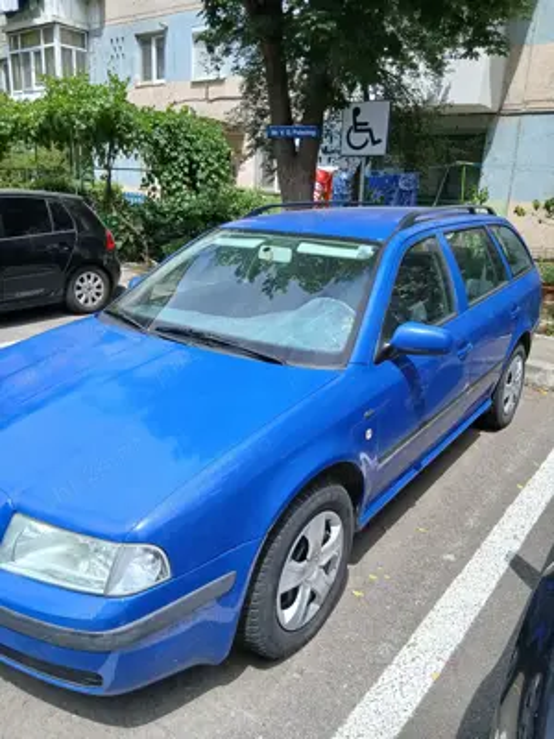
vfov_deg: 67.3
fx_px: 555
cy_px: 370
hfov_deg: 53.1
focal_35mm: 26
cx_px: 277
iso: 20
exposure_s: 1/410
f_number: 1.8
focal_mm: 3.98
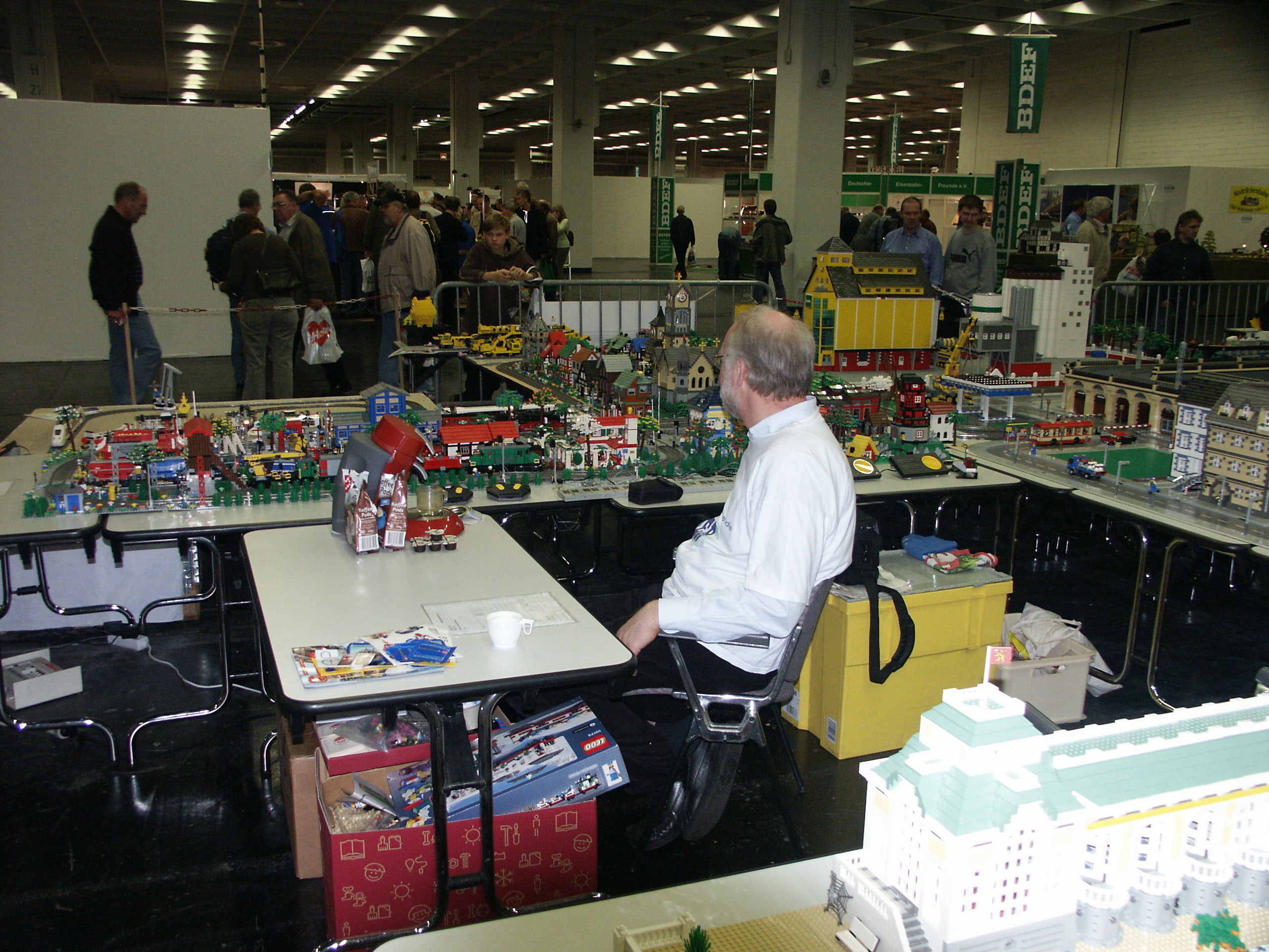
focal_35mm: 31
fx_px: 1136
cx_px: 634
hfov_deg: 58.4
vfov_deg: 45.4
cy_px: 476
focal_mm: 8.12
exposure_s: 1/45
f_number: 2.8
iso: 200
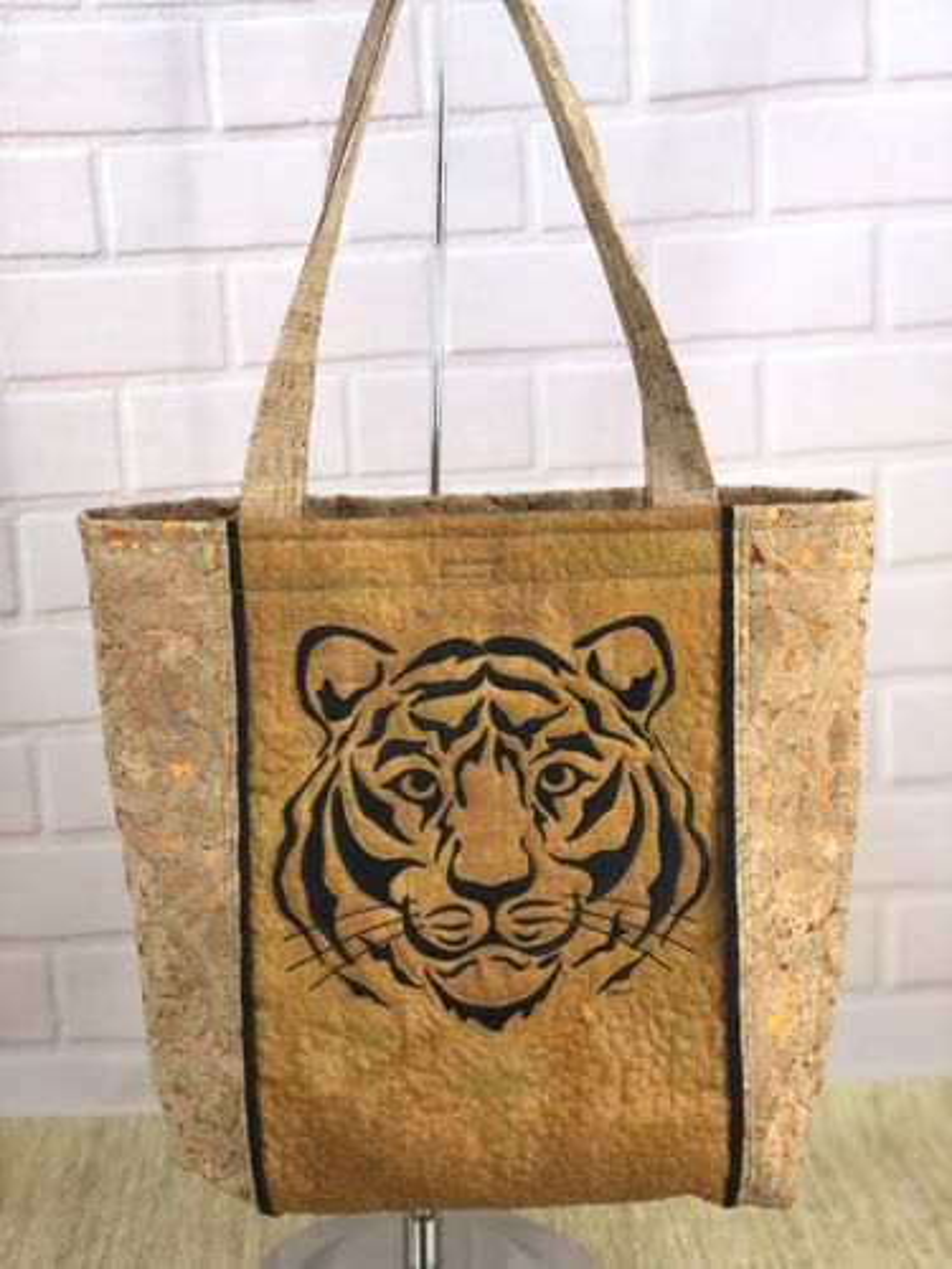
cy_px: 634
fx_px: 2090
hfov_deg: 25.7
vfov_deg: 33.8
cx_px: 476
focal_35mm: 57
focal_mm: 6.6
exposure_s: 1/60
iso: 25
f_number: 2.8
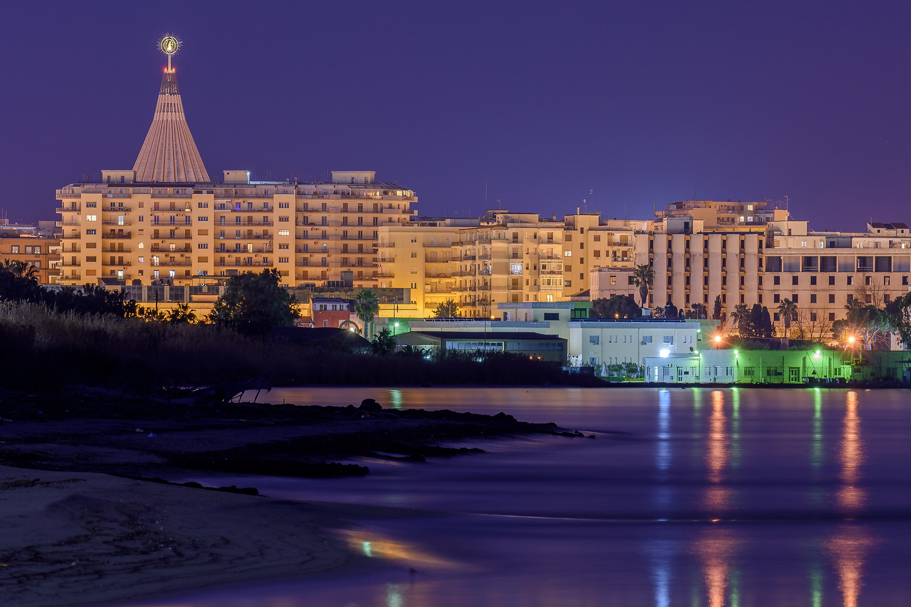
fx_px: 6428
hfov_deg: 8.1
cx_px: 431
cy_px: 336
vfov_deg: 5.4
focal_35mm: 254
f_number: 9
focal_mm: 150
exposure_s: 30
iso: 100
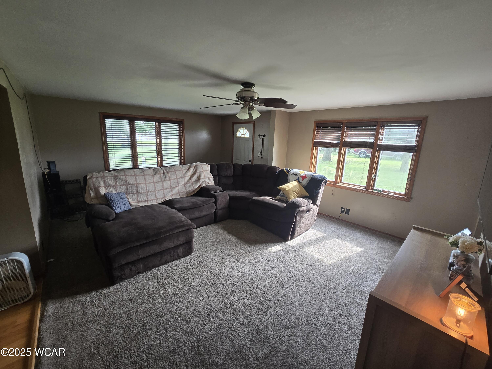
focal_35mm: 13
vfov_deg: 89.9
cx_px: 246
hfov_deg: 106.2
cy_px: 184
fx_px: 185
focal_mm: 2.2
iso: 125
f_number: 2.2
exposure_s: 1/60
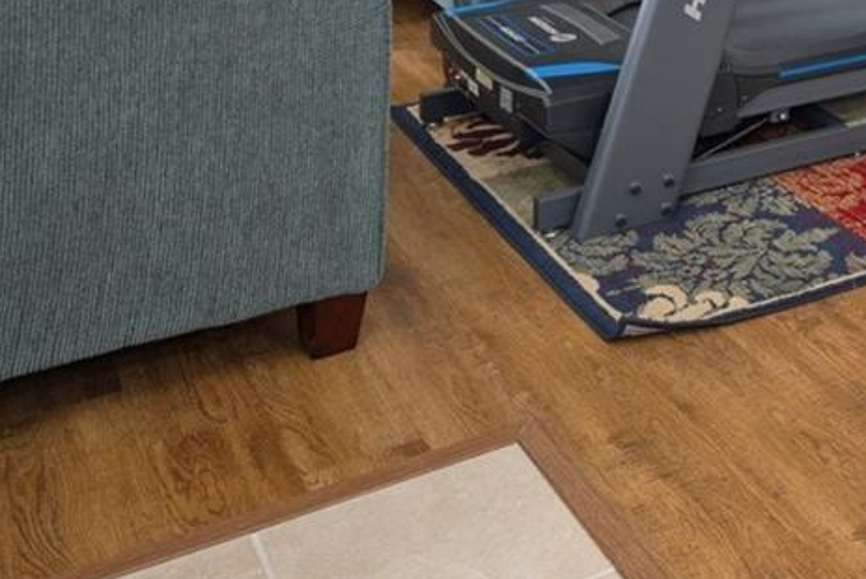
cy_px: -331
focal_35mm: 62
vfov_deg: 18.9
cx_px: 972
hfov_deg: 29.0
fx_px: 1492
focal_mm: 18
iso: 320
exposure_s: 3.2
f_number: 6.3
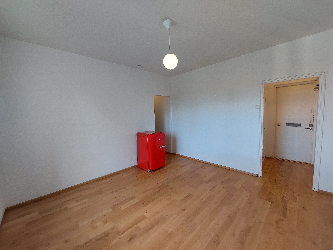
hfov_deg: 106.2
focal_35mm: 13
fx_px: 125
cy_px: 125
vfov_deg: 89.9
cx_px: 166
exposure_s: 1/50
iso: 80
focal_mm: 1.74
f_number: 2.2
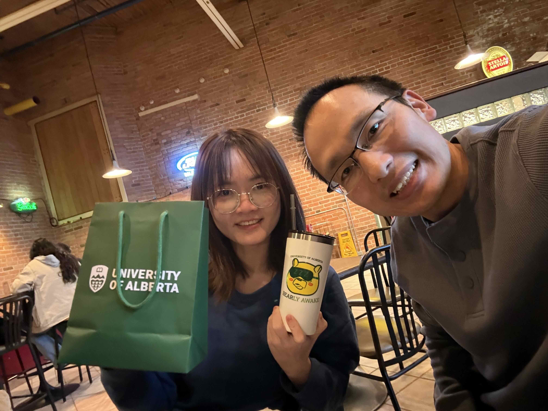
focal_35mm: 23
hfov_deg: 73.9
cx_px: 274
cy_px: 206
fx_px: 364
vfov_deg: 58.9
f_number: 1.9
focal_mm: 2.69
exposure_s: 1/15
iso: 640
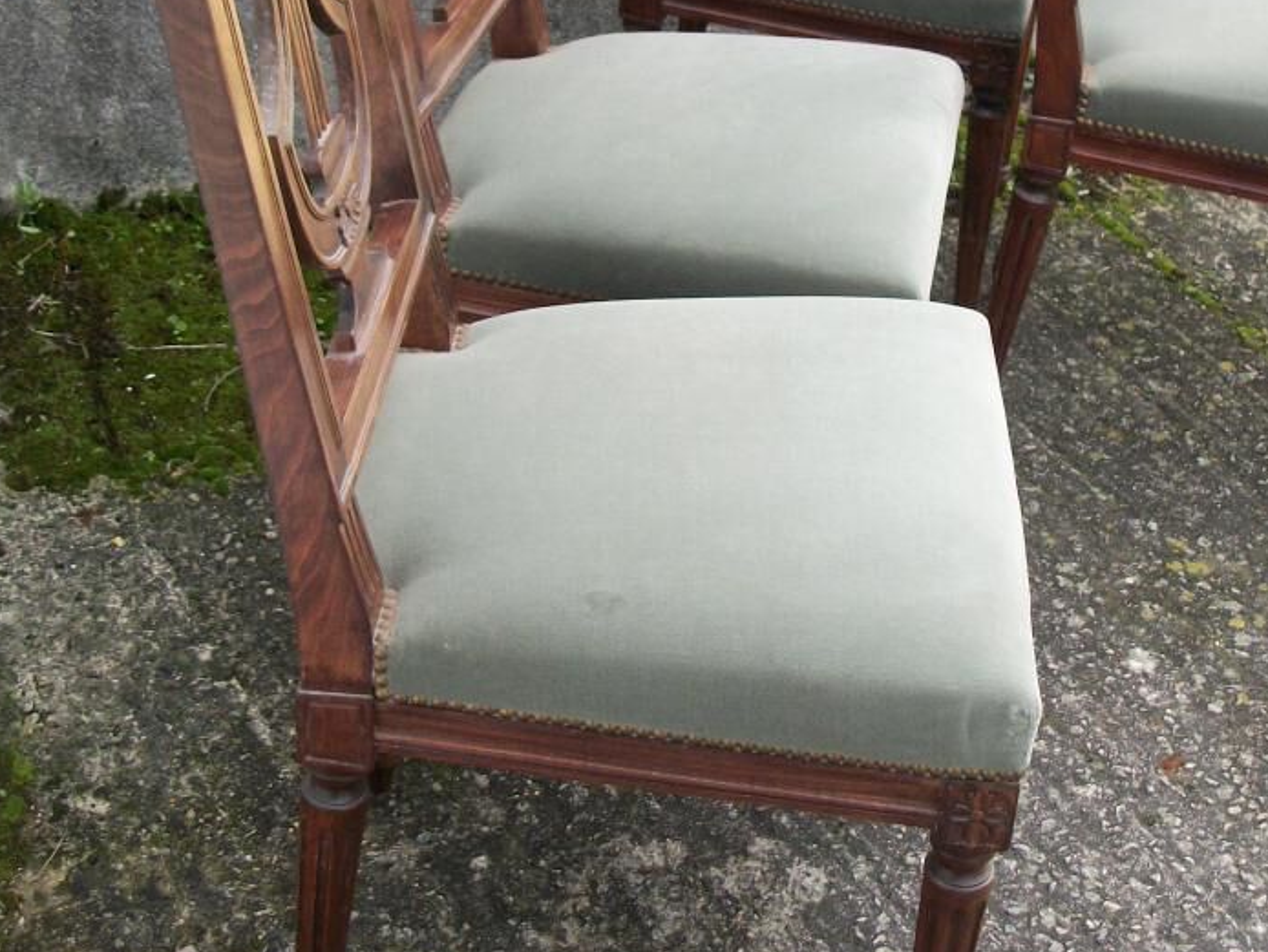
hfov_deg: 32.5
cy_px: 300
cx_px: 813
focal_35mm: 59
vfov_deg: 24.7
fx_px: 2162
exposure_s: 1/160
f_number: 2.9
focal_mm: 5.7
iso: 80
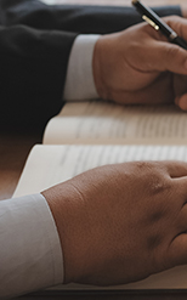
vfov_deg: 12.0
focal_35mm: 175
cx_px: 444
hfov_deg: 7.1
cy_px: 146
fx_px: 1429
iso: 250
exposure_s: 1/125
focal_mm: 35
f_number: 4
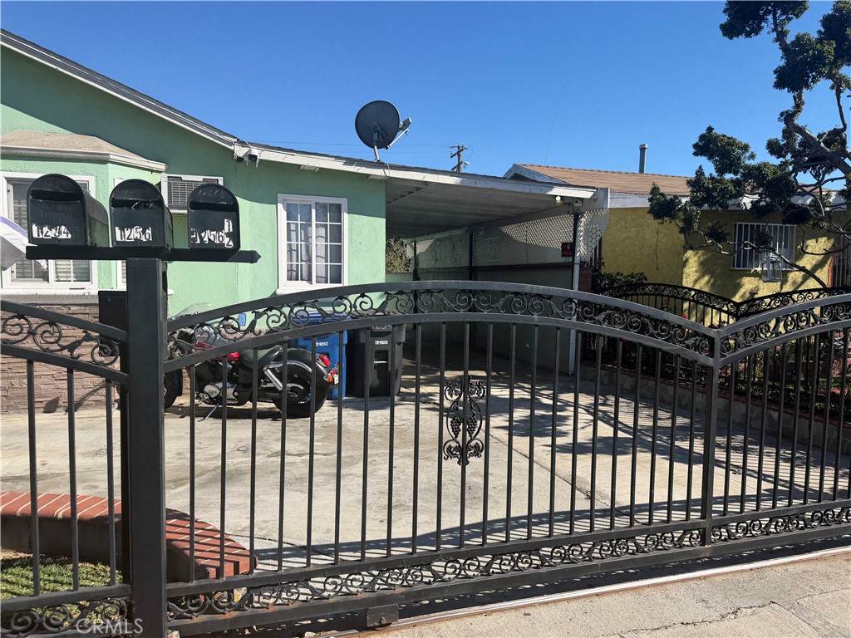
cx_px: 426
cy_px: 319
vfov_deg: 56.8
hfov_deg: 71.6
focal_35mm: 24
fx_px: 590
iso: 80
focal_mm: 6.76
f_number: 1.78
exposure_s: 1/4405
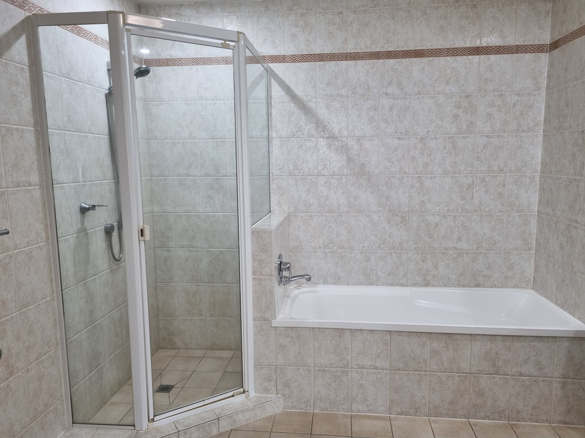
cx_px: 292
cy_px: 219
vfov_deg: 53.1
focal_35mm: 26
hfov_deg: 67.3
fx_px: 439
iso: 160
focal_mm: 5.4
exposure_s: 1/100
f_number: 1.8
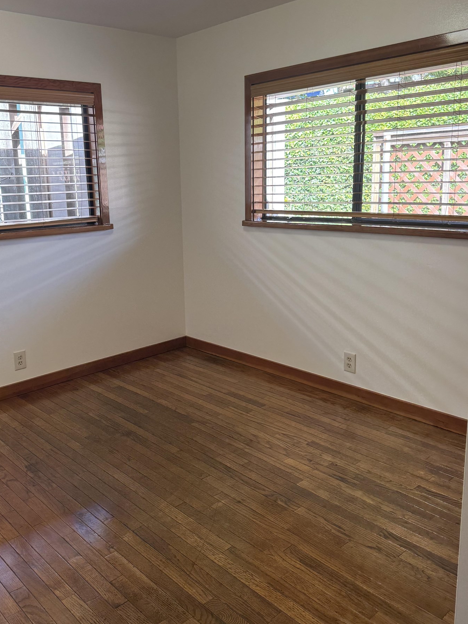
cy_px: 279
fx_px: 559
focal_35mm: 31
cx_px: 183
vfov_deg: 58.2
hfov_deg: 45.2
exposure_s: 1/120
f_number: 1.78
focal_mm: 6.76
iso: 125
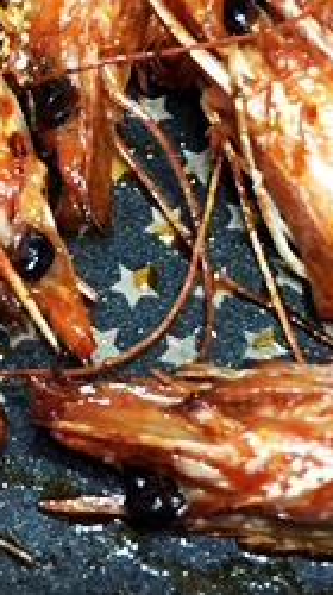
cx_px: 26
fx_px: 1496
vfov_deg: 21.6
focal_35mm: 95
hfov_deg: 12.6
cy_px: -18
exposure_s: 1/15
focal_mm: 4.15
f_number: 2.2
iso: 250
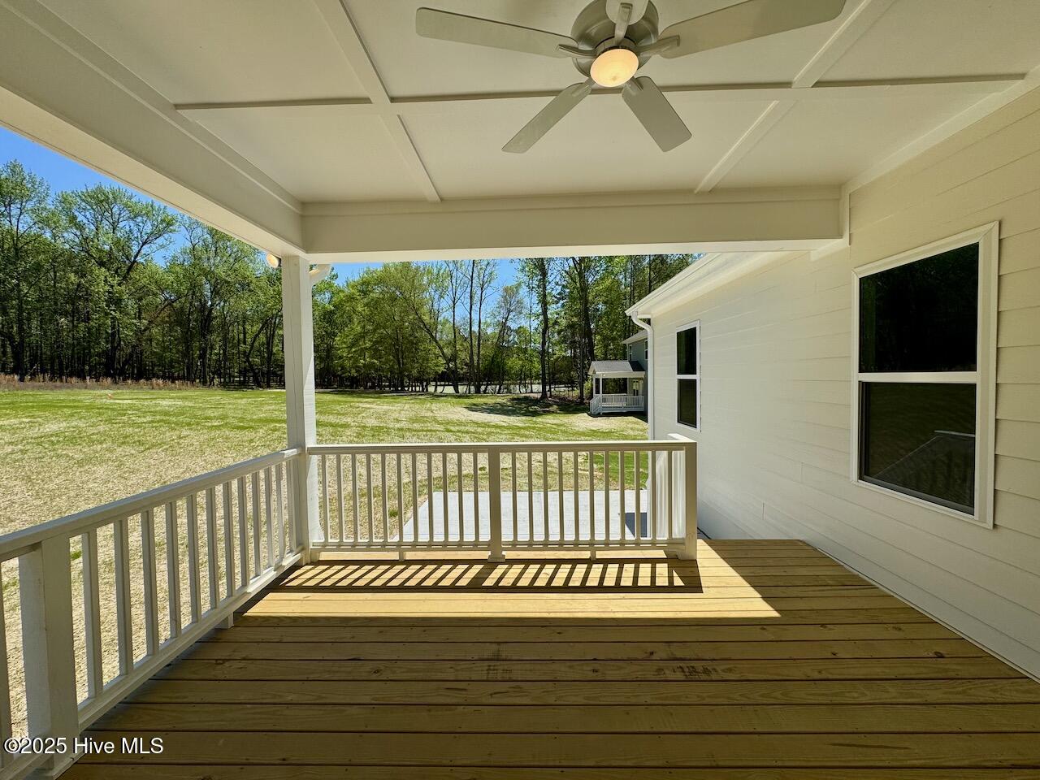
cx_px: 520
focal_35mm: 14
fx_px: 421
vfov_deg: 85.7
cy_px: 390
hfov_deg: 102.1
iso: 40
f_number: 2.2
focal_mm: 2.22
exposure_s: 1/2342
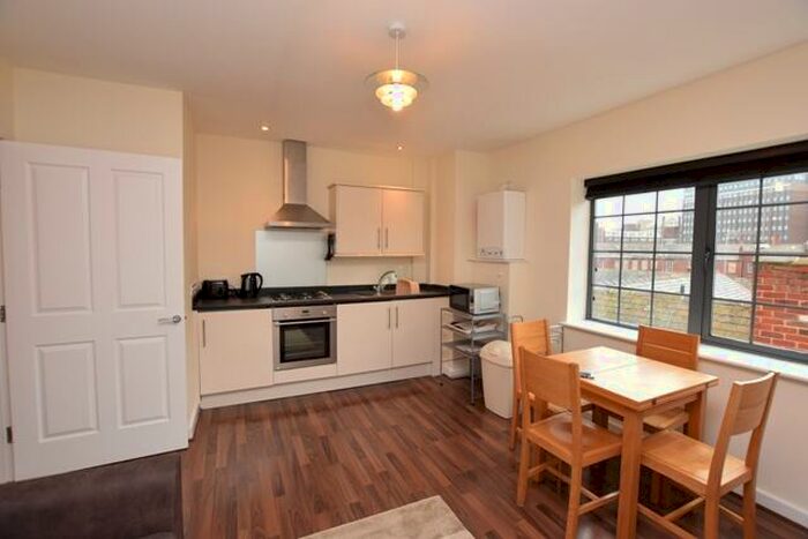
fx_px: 337
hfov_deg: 100.4
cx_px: 404
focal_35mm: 15
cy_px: 270
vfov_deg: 77.4
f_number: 5.6
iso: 800
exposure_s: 1/125
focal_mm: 10
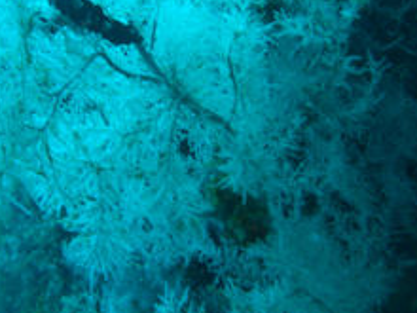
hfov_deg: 32.4
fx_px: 711
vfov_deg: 24.8
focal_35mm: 59
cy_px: 151
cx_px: 131
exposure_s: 1/30
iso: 100
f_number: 3.2
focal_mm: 4.6
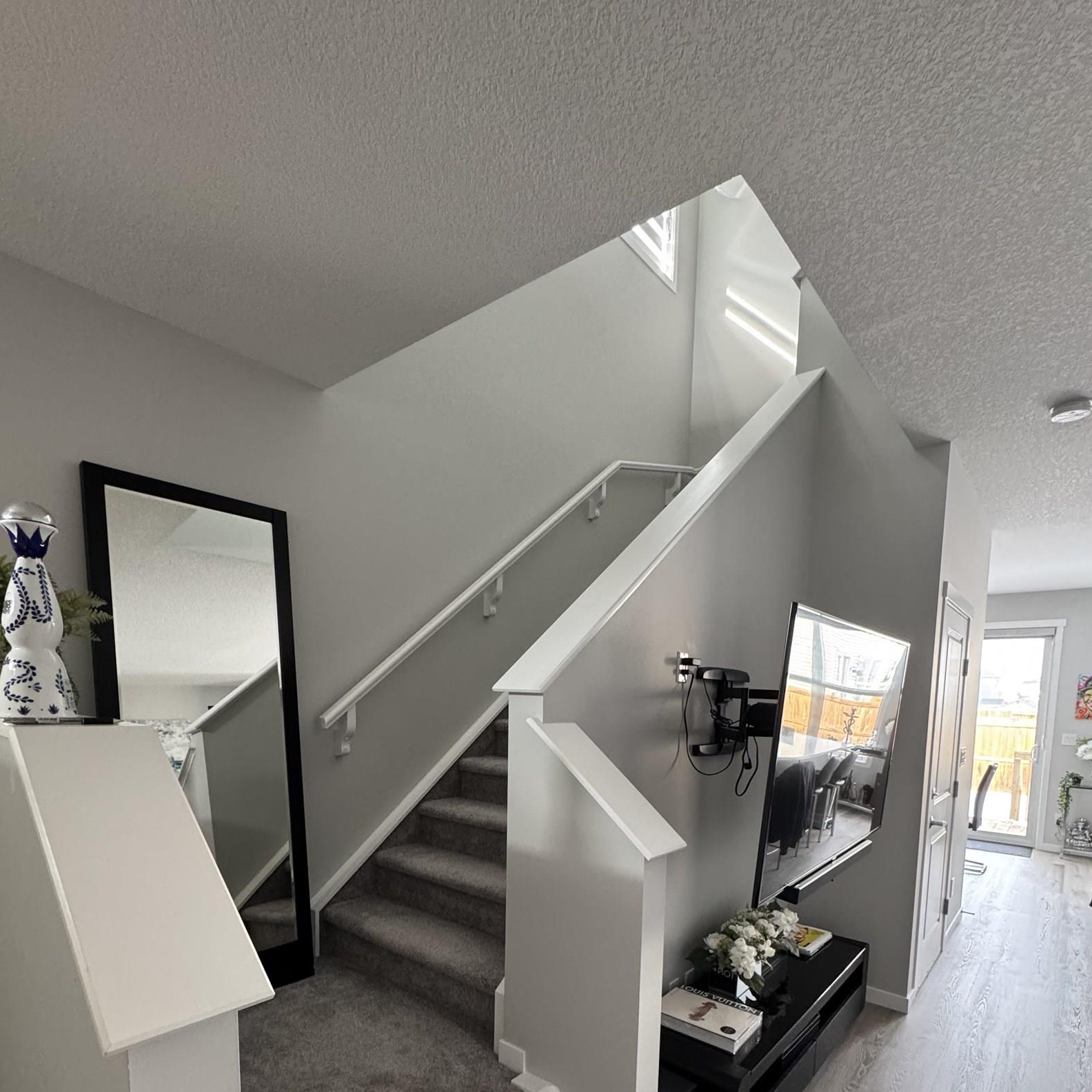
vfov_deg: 77.4
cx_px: 558
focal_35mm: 18
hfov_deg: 80.7
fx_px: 642
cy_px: 751
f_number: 2.2
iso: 400
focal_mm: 2.22
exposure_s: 1/60
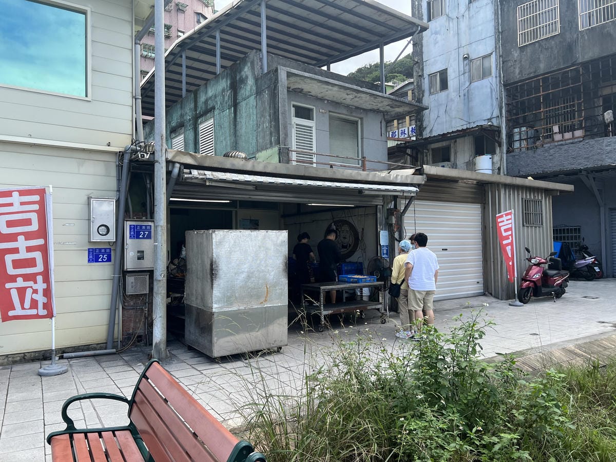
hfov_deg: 67.3
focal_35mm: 26
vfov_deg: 53.1
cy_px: 231
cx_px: 308
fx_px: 463
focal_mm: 5.7
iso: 50
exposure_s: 1/1361
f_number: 1.5
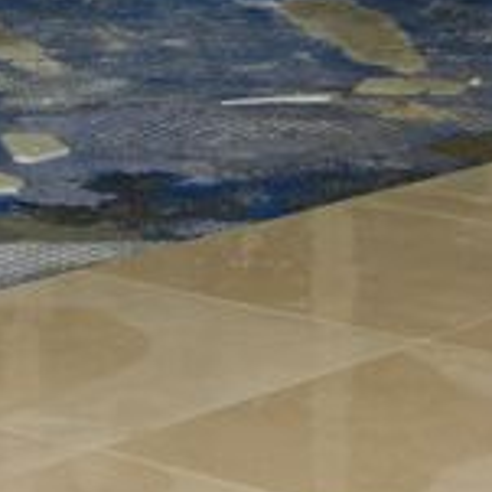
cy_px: 81
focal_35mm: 183
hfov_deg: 9.5
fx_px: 2943
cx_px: 430
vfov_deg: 9.5
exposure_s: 1/15
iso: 560
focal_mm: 14.1
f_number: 4.8
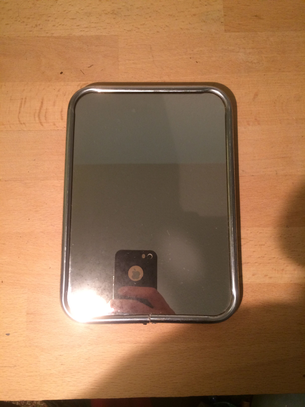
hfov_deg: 48.2
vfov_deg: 61.7
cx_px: 152
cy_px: 204
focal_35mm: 29
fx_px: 341
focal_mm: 4.15
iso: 125
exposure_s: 1/33
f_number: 2.2
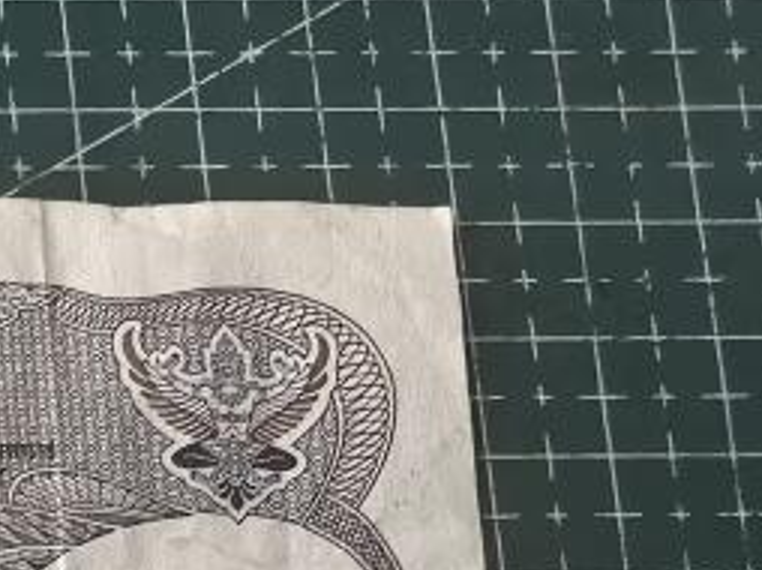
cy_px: 1485
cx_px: -1314
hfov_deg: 10.5
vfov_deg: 8.8
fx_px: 3277
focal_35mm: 149
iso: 1000
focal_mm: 6.98
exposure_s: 1/20
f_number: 2
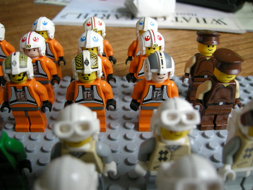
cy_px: 95
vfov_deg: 39.7
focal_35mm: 36
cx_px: 126
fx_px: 263
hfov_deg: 51.4
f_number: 2.7
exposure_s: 1/56.8
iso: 196
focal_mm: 7.5
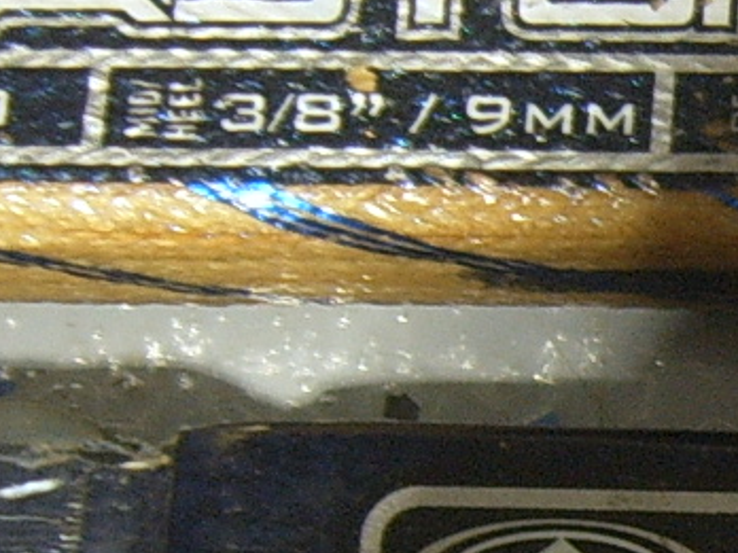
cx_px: 1094
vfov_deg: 9.1
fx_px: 3432
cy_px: 604
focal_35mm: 161
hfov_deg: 11.8
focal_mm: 5.8
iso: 100
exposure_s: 1/8
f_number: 2.8
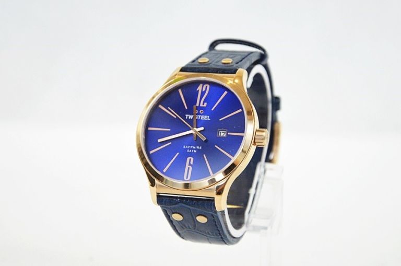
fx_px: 1167
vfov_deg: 13.0
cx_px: 200
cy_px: 133
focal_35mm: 105
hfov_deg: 19.5
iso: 1600
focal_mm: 70
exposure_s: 1/200
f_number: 5.3
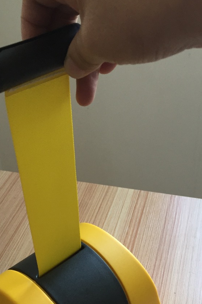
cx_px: 109
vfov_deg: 39.6
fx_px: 404
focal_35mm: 48
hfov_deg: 28.0
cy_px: 240
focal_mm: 4.15
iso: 64
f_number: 2.2
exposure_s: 1/33
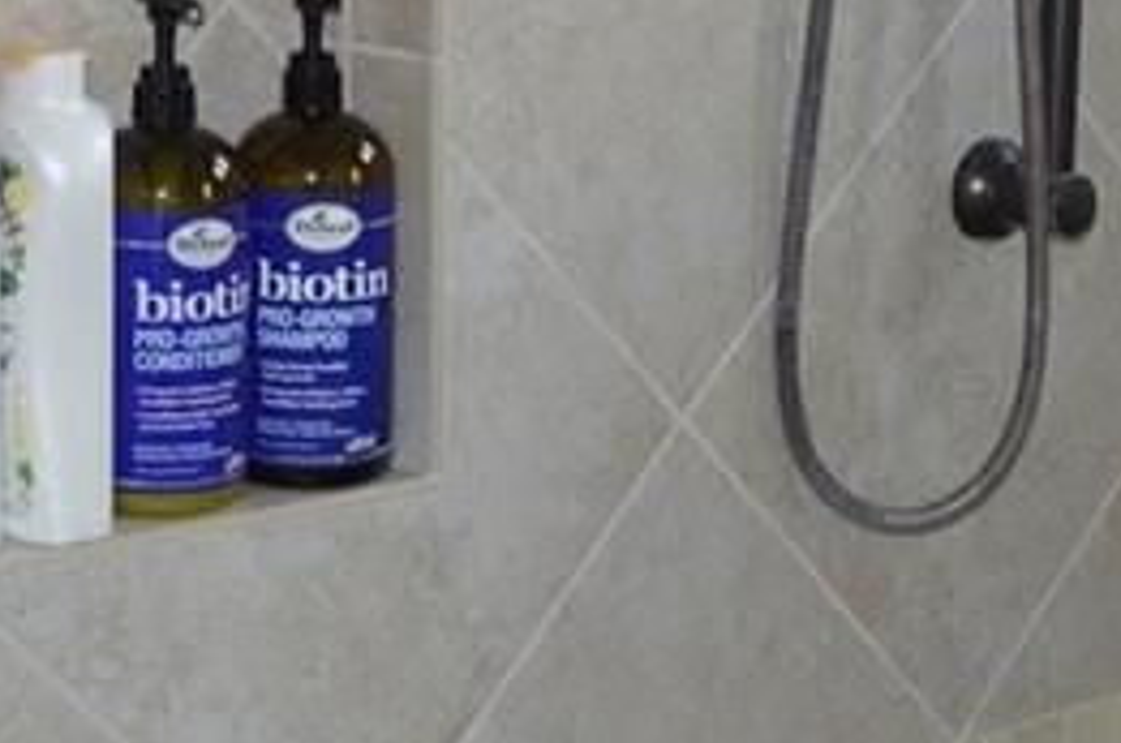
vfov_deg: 12.9
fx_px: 3295
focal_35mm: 106
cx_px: 747
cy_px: 249
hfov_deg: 19.3
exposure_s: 1/60
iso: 400
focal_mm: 18
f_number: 3.5
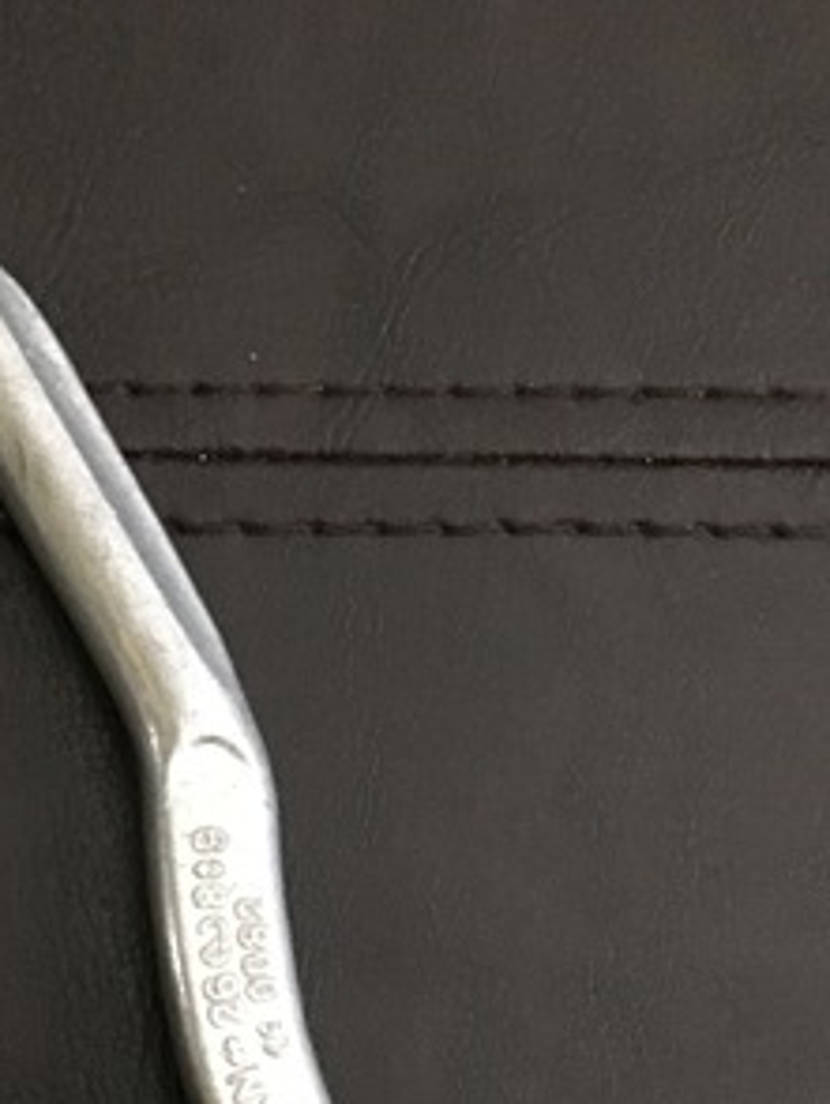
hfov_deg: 19.3
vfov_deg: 23.9
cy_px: 1326
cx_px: -32
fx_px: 2362
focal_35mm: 74
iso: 250
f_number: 2.2
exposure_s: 1/15
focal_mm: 4.15
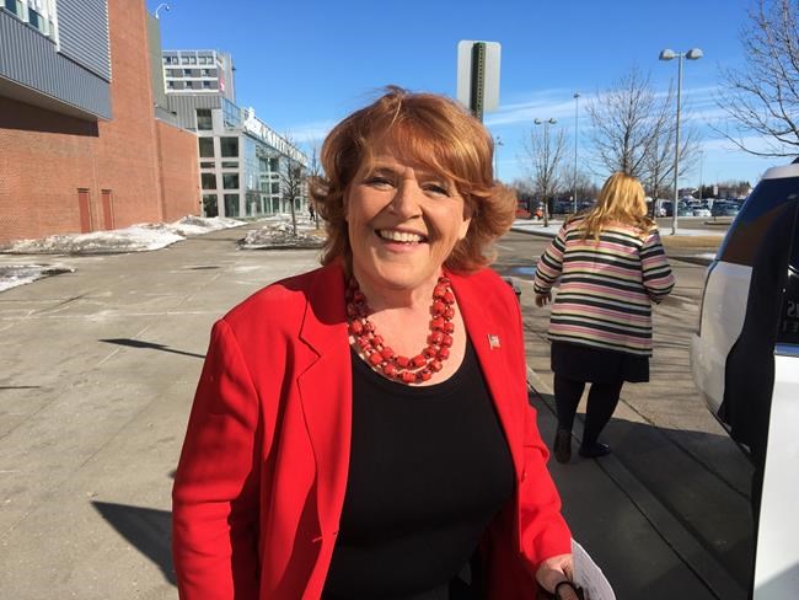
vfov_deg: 48.3
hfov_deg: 61.6
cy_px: 300
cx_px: 400
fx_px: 670
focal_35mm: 29
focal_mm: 4.15
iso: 25
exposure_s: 1/1923
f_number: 2.2
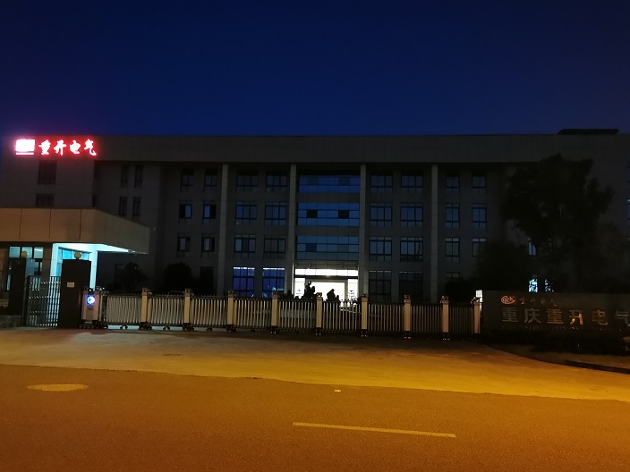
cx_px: 310
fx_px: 510
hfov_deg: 63.4
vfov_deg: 49.7
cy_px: 243
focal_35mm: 28
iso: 1600
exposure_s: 1/16.7
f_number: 1.6
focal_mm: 5.56
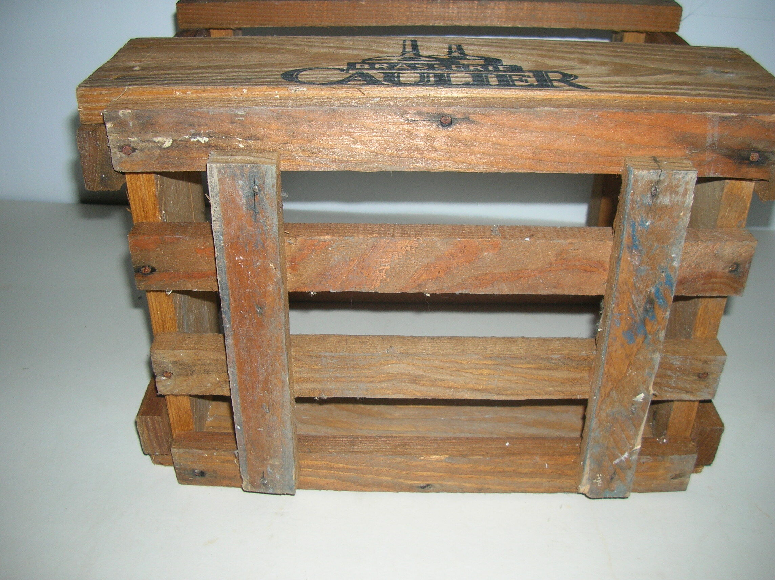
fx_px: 783
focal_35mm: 35
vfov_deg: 40.6
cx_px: 388
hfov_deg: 52.7
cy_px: 290
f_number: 2.8
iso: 50
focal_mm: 5.8
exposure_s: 1/60.1
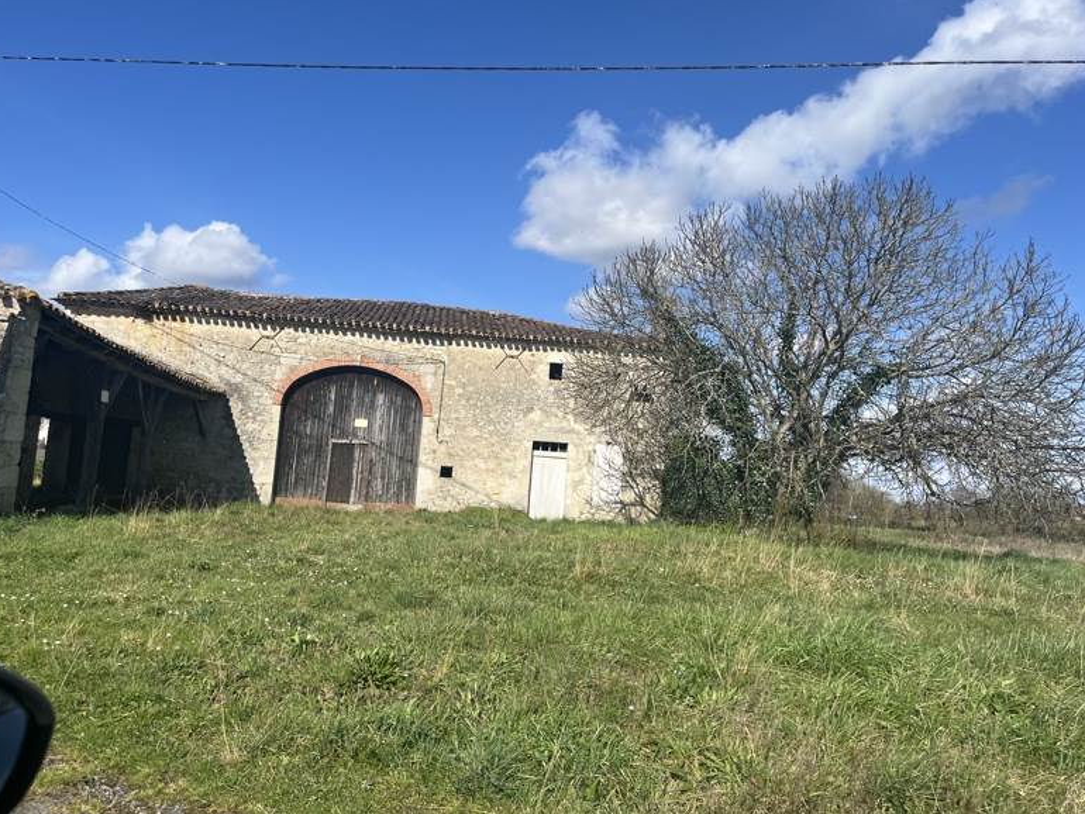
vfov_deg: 51.4
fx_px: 847
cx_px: 524
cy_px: 394
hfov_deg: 65.3
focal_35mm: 27
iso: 50
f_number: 1.6
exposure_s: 1/4484
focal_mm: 5.1
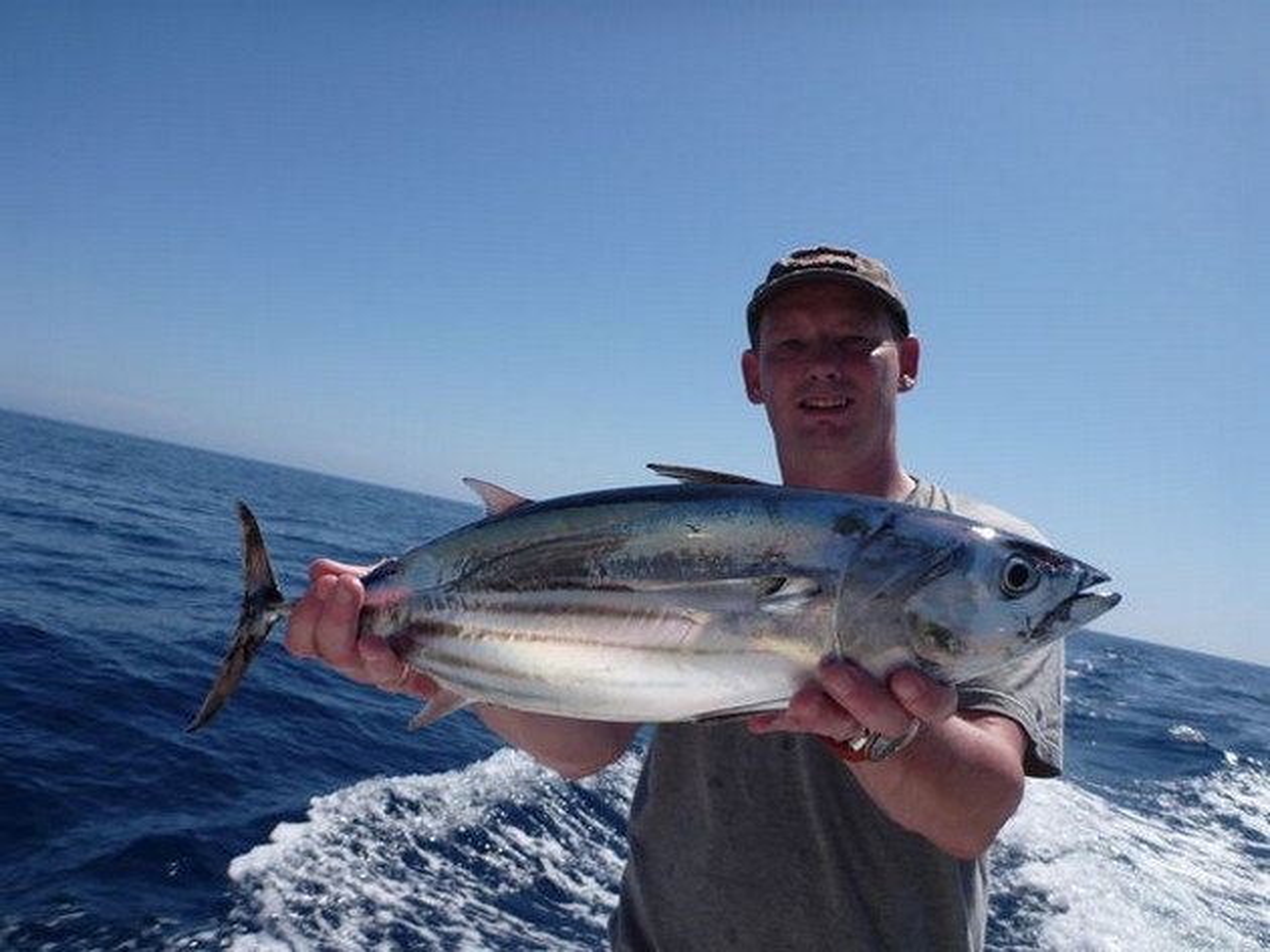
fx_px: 1027
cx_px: 635
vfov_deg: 49.7
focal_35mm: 28
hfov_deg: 63.5
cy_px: 476
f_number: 10
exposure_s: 1/160
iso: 100
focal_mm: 4.9
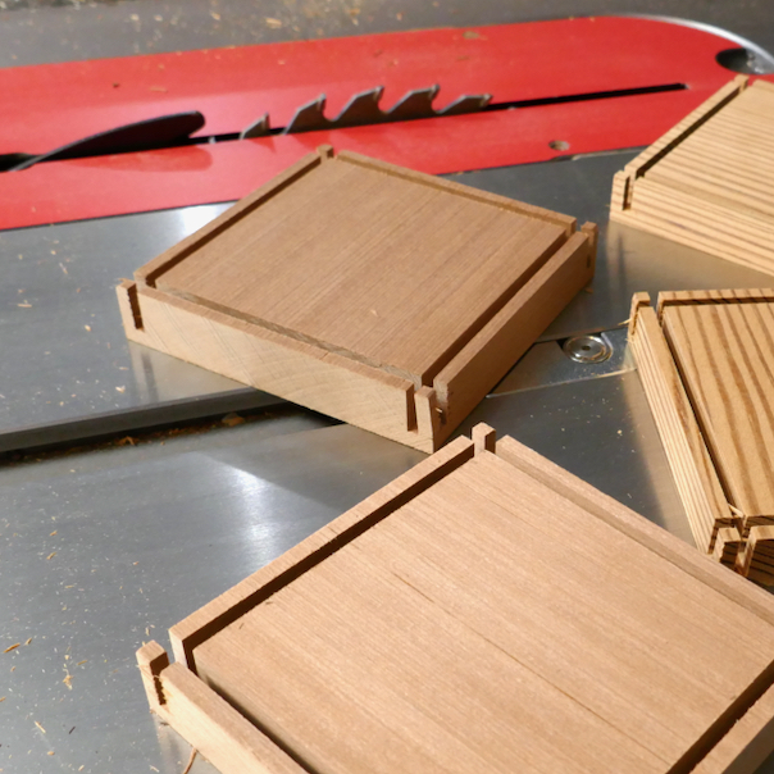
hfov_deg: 37.0
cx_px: 533
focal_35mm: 45
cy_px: 502
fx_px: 1138
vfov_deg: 37.2
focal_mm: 9.1
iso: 1000
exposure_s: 1/60
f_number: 4.5
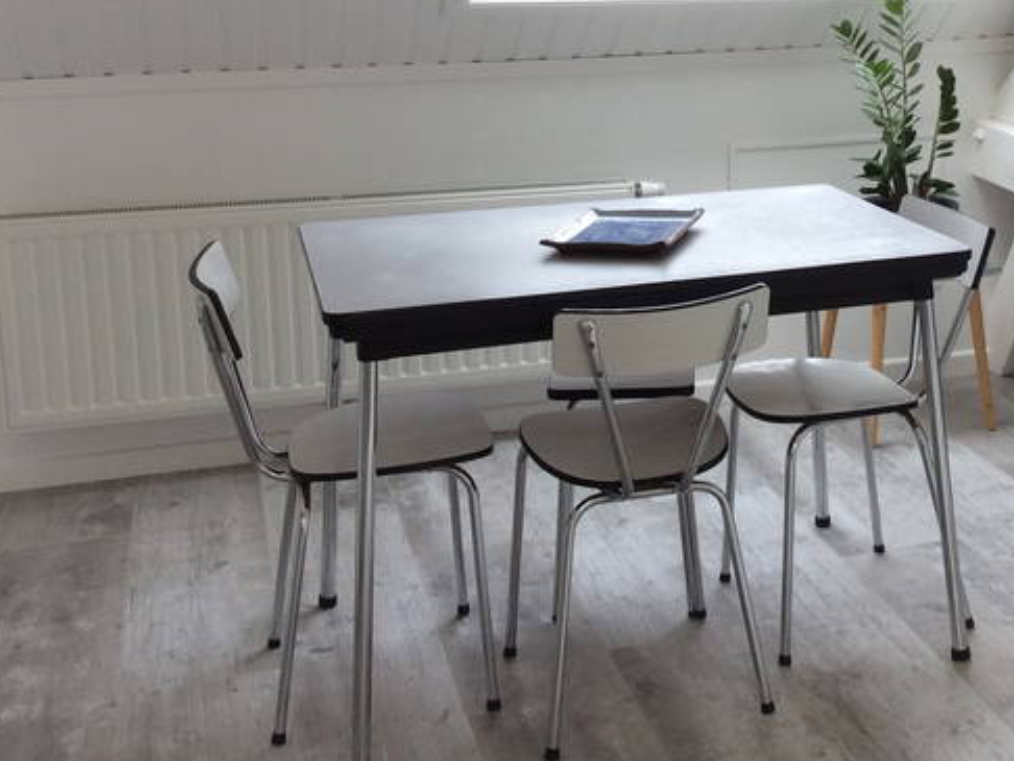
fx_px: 1524
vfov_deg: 27.6
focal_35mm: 52
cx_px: 778
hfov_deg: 35.8
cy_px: 178
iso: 32
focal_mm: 3.3
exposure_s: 1/100
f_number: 2.4
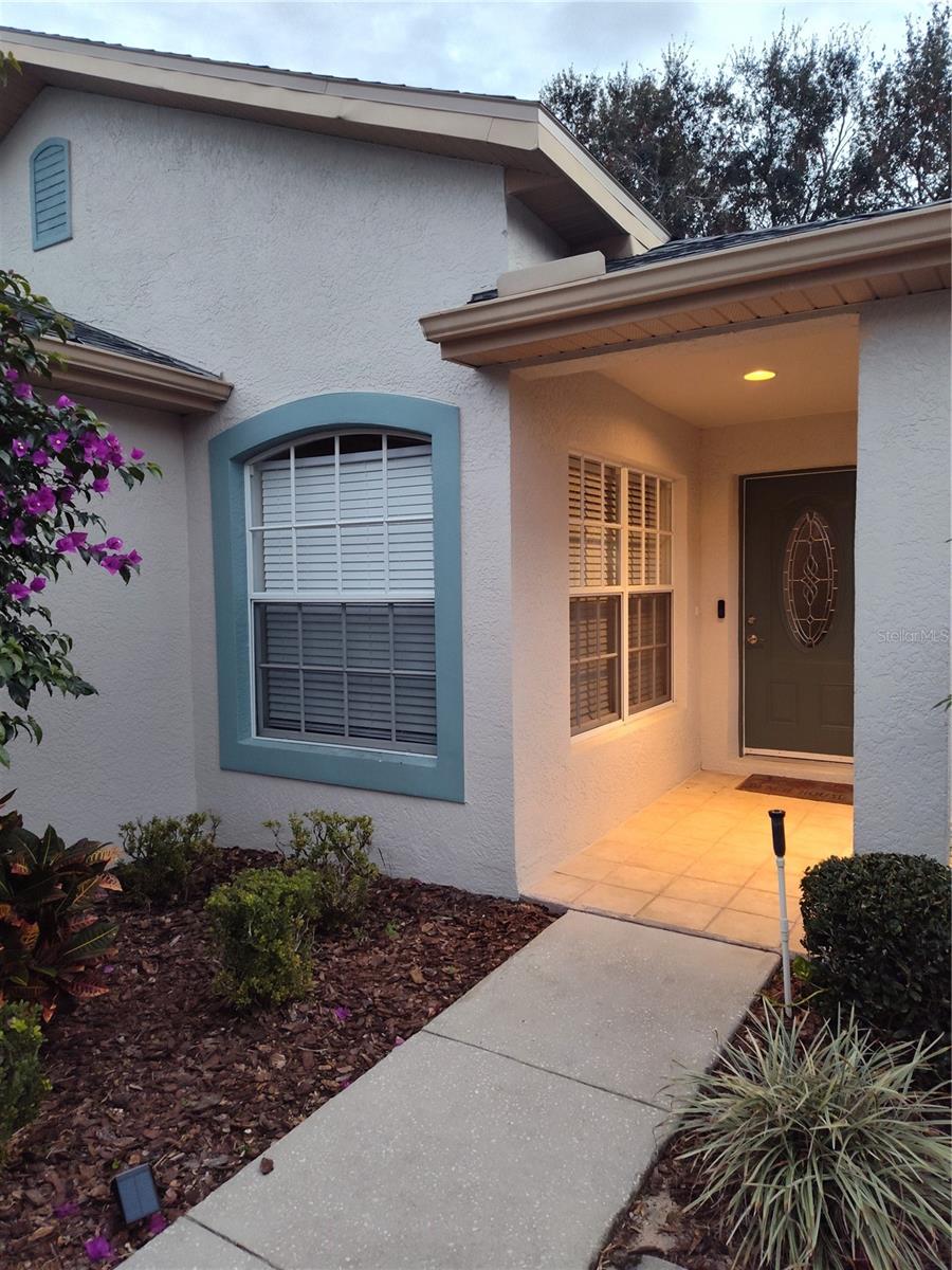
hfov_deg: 58.9
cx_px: 476
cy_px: 635
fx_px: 843
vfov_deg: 73.9
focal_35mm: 23
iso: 722
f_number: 1.8
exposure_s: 1/60
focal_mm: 5.56
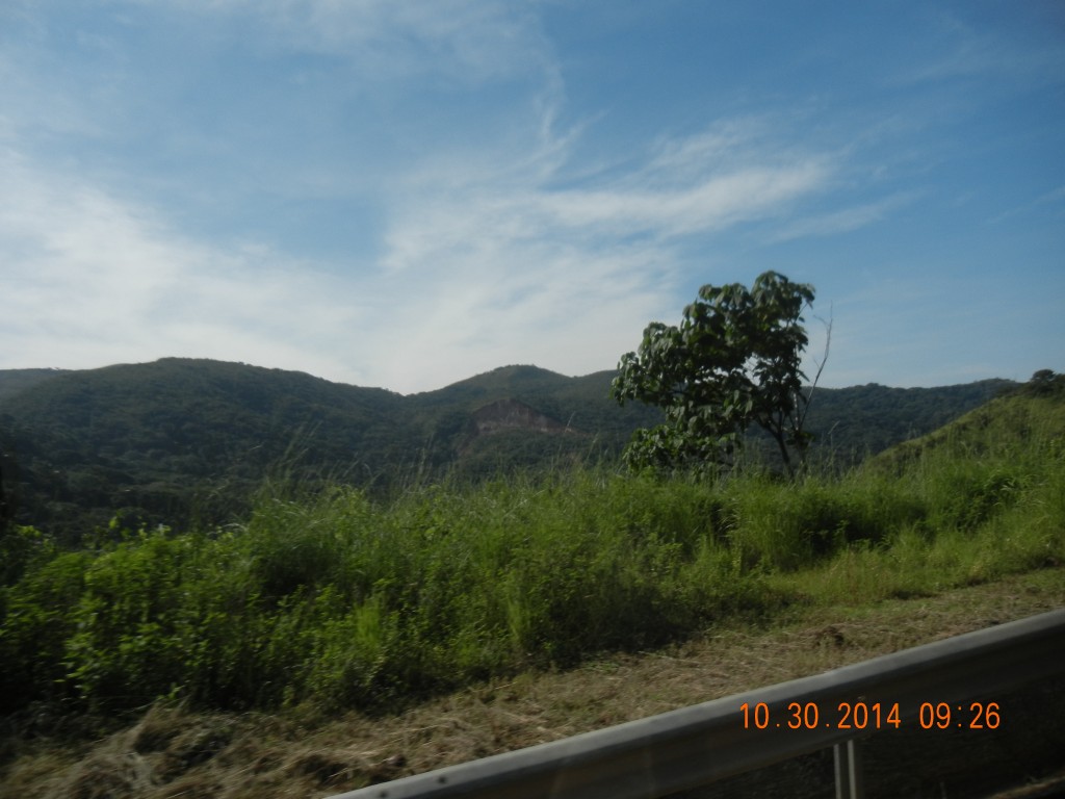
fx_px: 923
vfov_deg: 46.8
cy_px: 400
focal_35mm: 30
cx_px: 532
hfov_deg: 60.0
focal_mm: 5.4
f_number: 7
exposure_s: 1/675
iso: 160
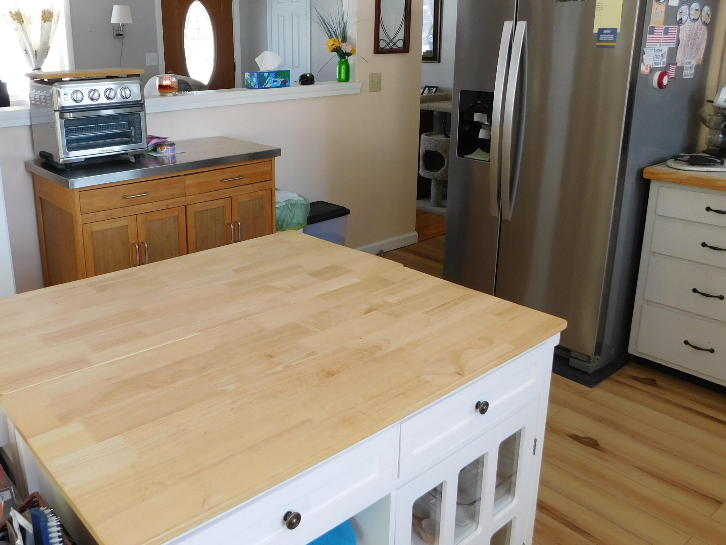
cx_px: 273
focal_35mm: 32
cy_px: 224
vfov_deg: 44.0
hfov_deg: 56.2
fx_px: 671
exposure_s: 1/40
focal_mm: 4
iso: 125
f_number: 3
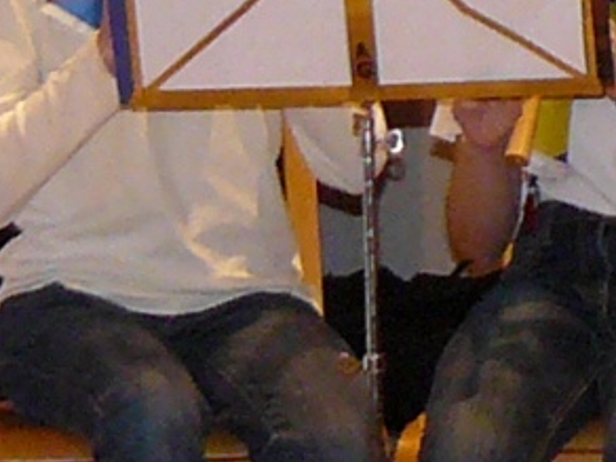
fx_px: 3079
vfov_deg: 8.6
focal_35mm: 173
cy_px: 171
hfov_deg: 10.9
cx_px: 961
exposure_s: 1/30
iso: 200
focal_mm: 6
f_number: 2.8
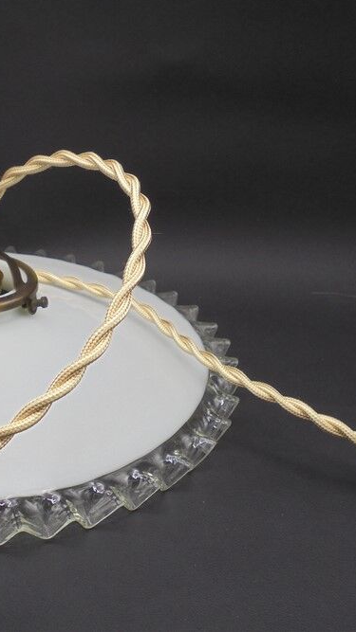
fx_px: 839
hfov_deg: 23.6
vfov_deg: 41.3
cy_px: 313
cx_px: 68
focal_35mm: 50
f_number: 4
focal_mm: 6.1
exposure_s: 1/100
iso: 100
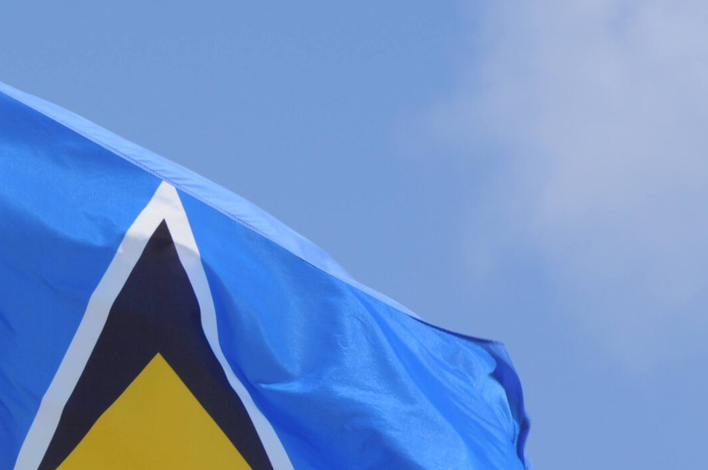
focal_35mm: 490
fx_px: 9626
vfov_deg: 2.8
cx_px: -77
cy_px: 248
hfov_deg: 4.2
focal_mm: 135
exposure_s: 1/400
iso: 200
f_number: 10
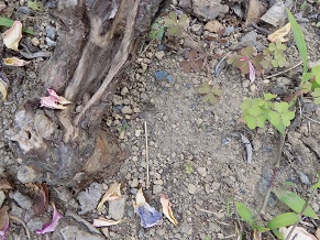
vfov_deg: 37.0
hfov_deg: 47.7
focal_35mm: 38
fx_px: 351
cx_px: 91
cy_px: 67
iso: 125
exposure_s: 1/30
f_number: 3.1
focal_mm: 4
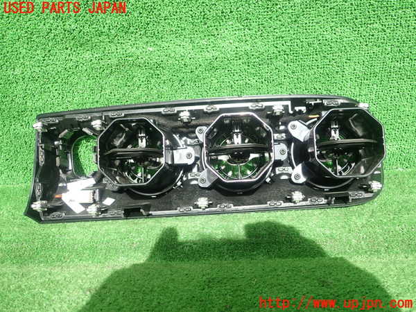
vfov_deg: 46.8
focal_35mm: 30
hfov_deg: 60.0
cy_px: 156
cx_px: 208
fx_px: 361
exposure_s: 1/125
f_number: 2.3
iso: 100
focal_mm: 5.5
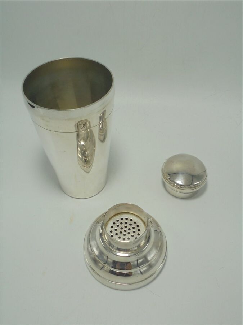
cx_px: 122
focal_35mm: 34
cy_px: 162
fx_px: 318
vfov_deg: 54.0
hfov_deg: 41.8
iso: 100
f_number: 4
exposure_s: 1/125
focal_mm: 6.1
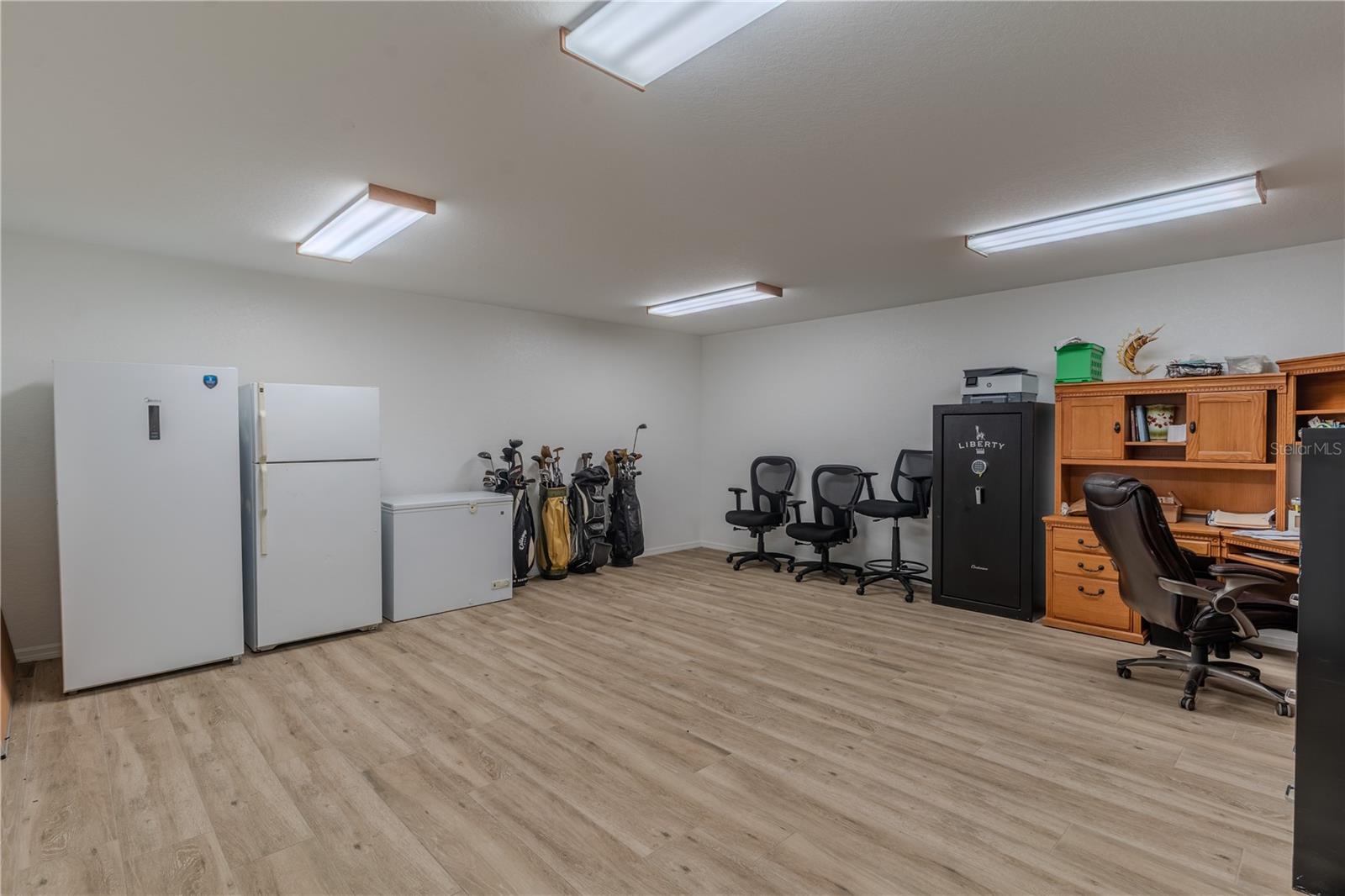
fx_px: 635
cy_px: 448
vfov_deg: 70.4
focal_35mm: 17
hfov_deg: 93.3
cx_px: 672
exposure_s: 1/40
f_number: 8
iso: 100
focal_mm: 17
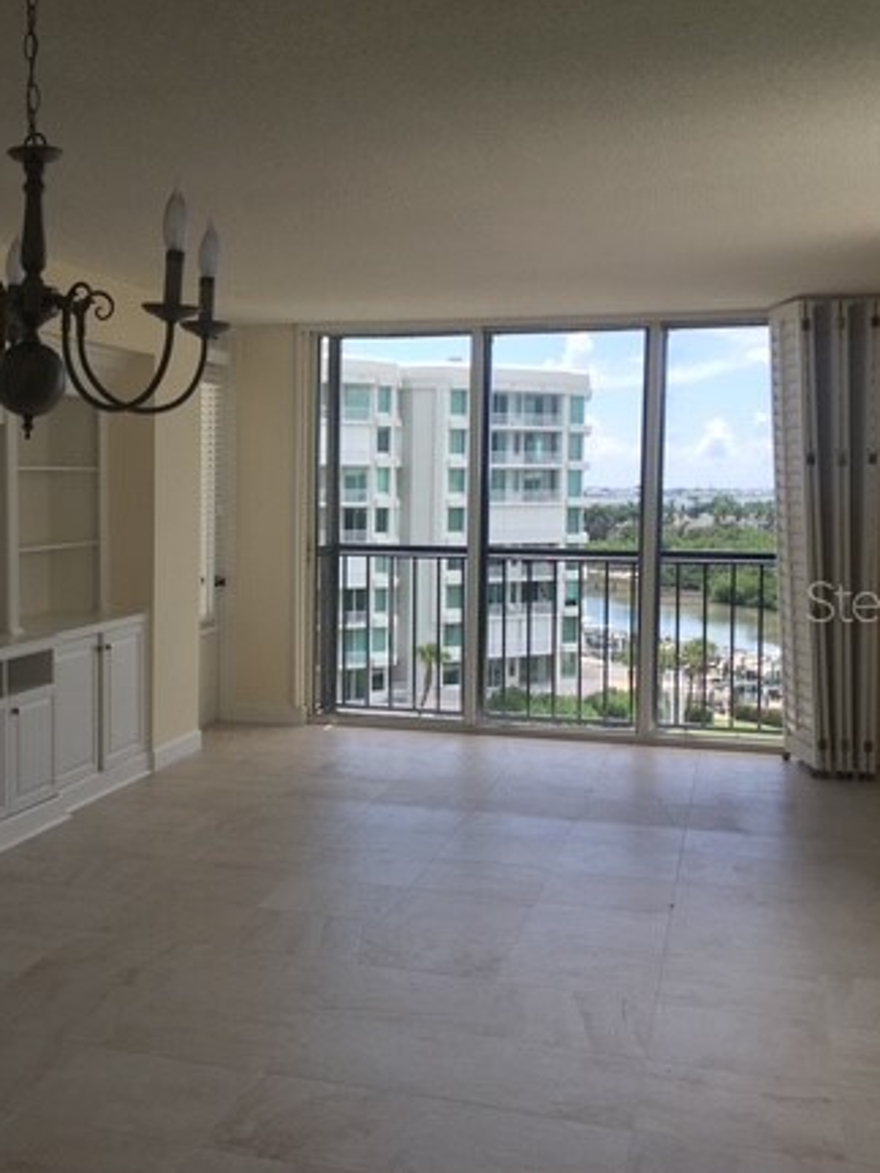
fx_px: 1458
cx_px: 193
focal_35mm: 43
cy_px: 600
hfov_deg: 32.8
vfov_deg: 43.8
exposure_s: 1/338
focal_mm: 4.15
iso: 32
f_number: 2.2
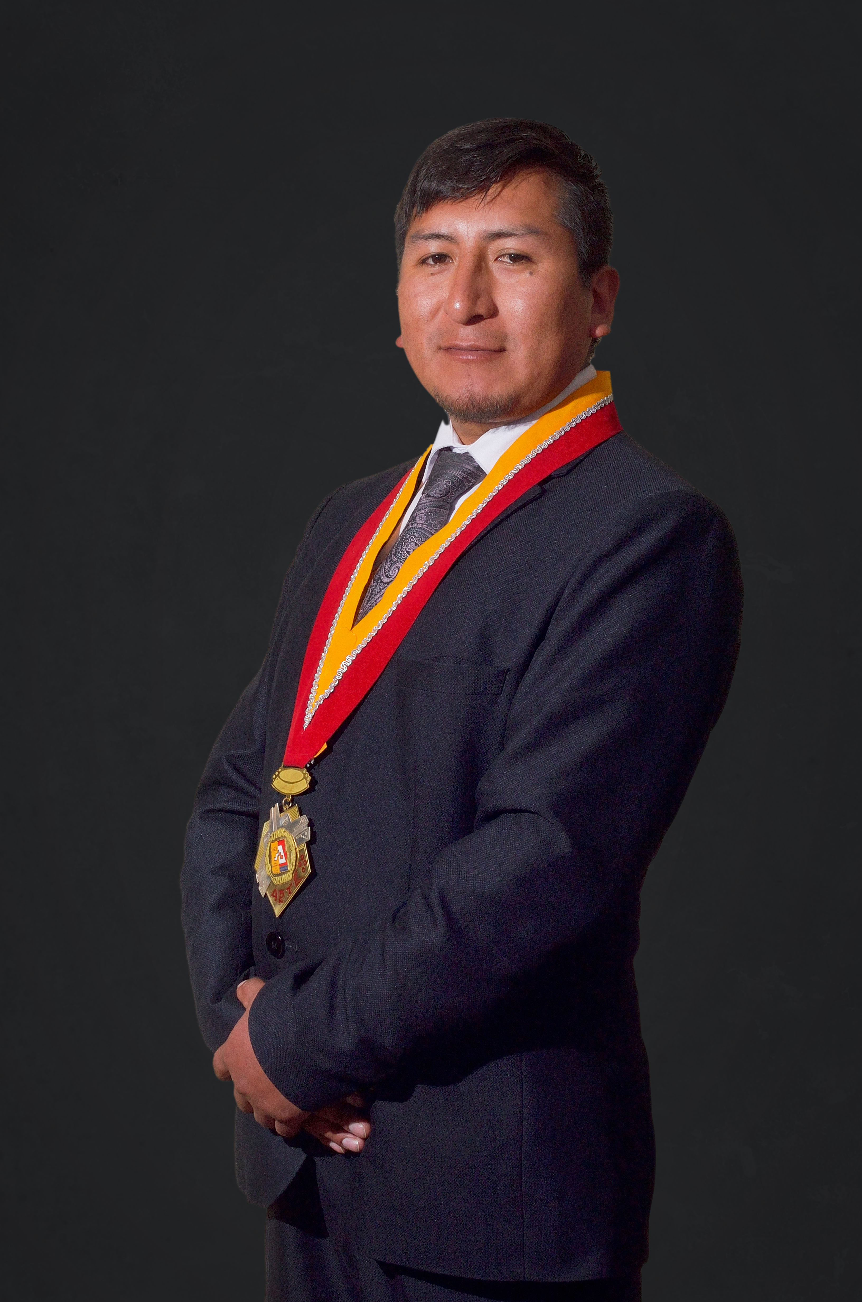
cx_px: 431
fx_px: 2706
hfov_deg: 18.1
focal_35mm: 75
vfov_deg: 27.0
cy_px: 651
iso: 100
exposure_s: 1/250
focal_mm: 50
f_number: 14
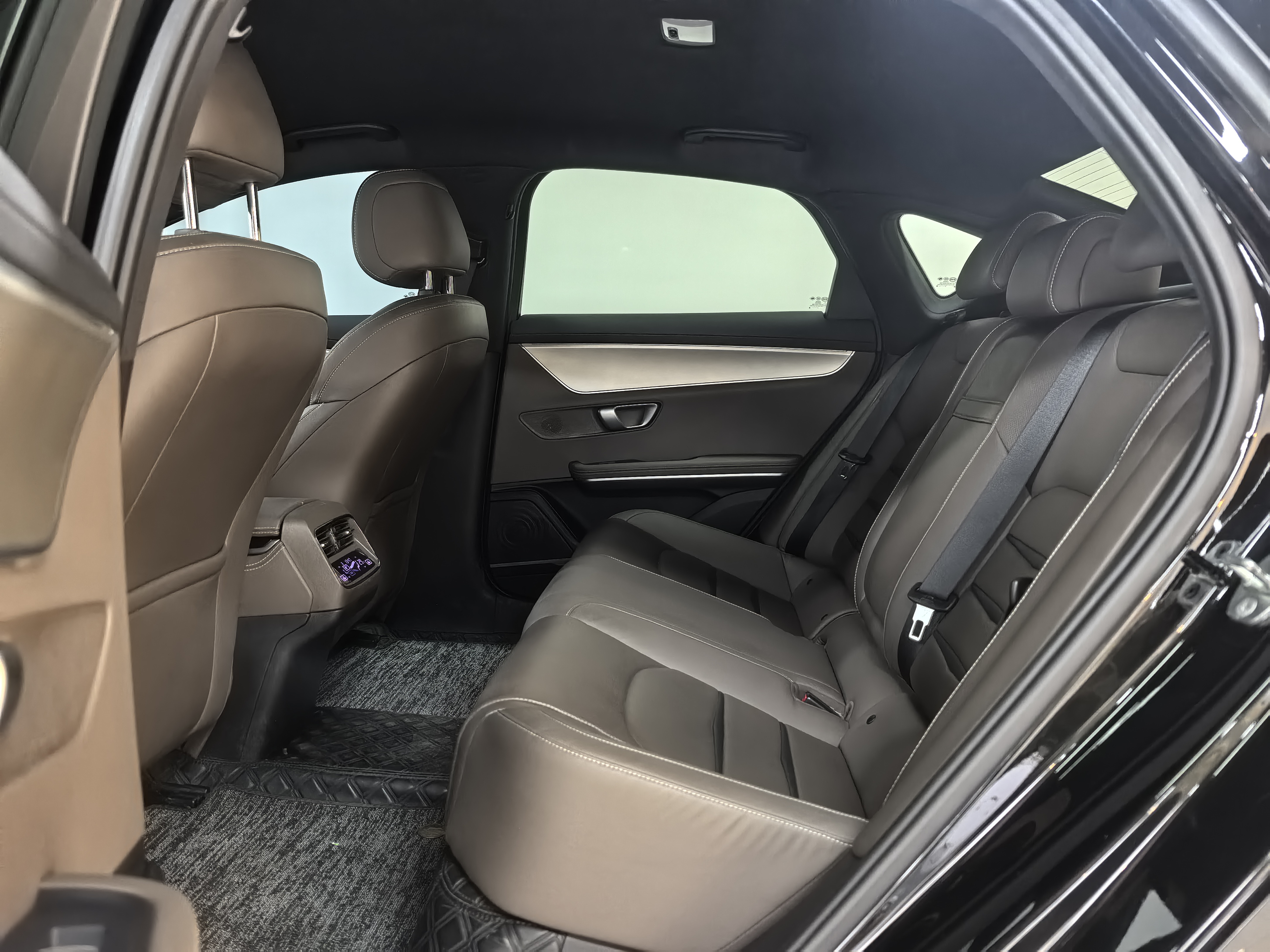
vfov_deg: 51.4
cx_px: 635
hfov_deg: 65.3
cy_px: 476
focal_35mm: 27
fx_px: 991
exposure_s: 1/50
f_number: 1.4
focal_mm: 6.98
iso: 320
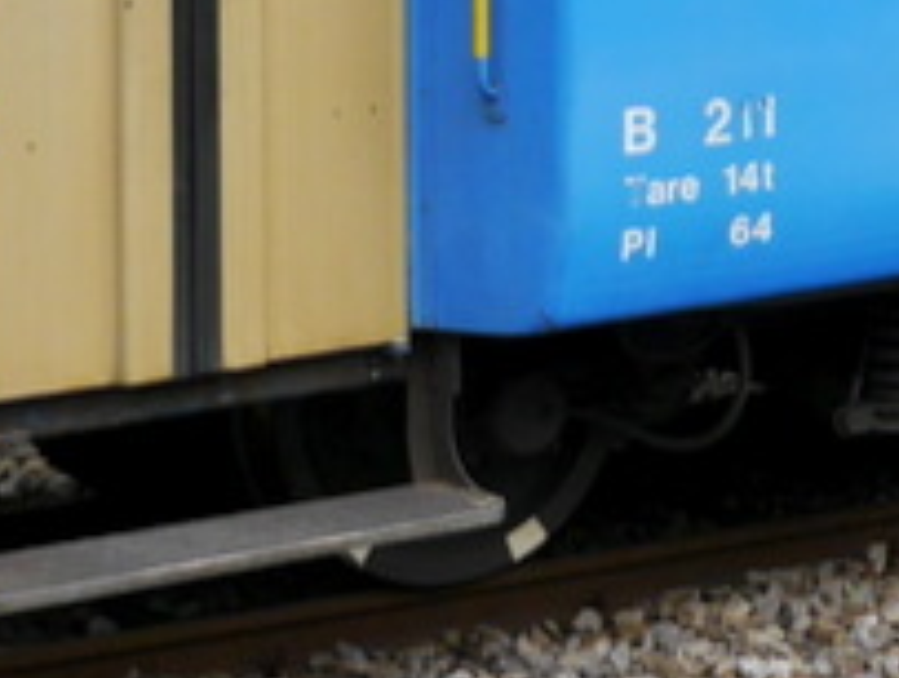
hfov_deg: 10.6
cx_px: 1537
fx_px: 4605
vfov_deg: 8.3
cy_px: -222
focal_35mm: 177
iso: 160
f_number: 6.3
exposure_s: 1/400
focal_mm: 15
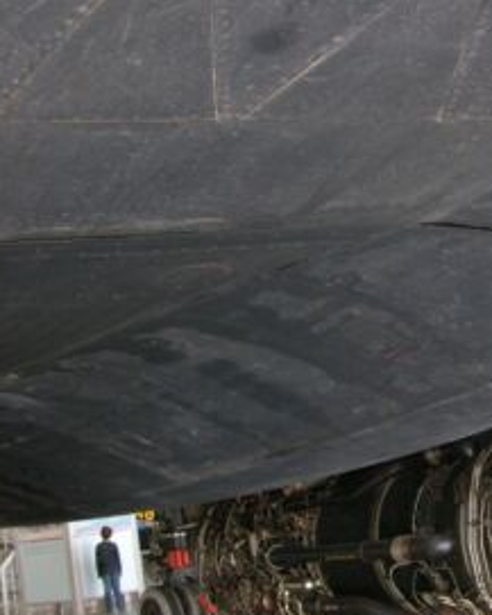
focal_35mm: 63
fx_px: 1146
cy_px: 239
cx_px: 331
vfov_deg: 29.9
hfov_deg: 24.1
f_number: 2.8
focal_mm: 8.9
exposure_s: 1/60.1
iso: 200
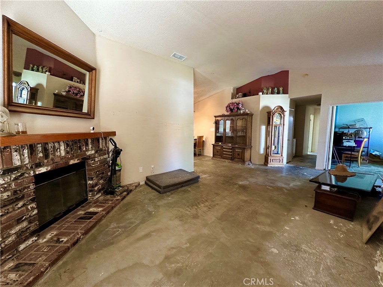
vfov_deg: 85.7
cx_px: 192
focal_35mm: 14
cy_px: 144
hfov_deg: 102.1
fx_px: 155
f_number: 2.2
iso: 500
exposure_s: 1/60
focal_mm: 2.22
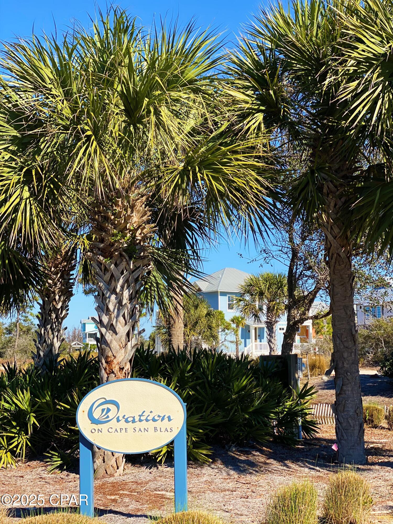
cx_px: 196
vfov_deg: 36.8
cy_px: 262
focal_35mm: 52
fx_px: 787
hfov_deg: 28.0
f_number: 2
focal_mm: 6
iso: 20
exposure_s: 1/999
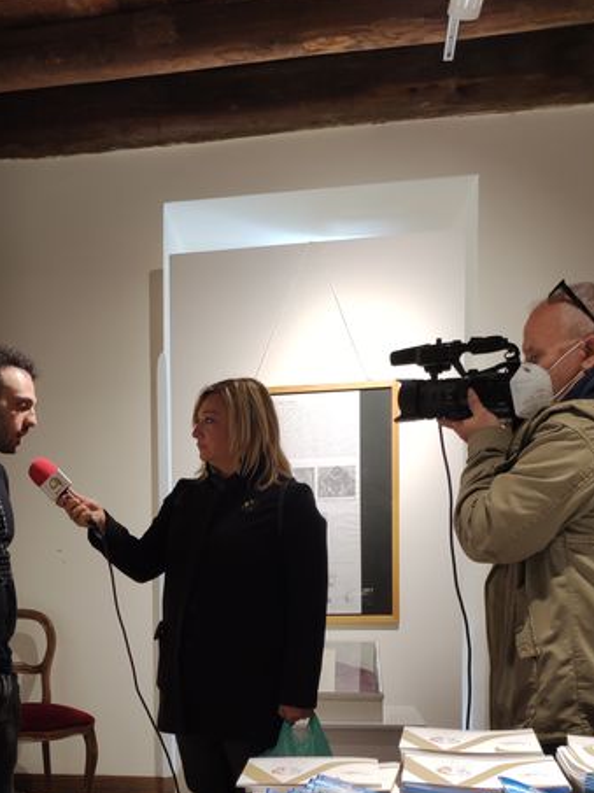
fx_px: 687
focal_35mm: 30
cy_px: 620
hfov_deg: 43.8
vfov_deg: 56.2
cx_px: 94
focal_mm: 4.74
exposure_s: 1/50
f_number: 1.79
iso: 164
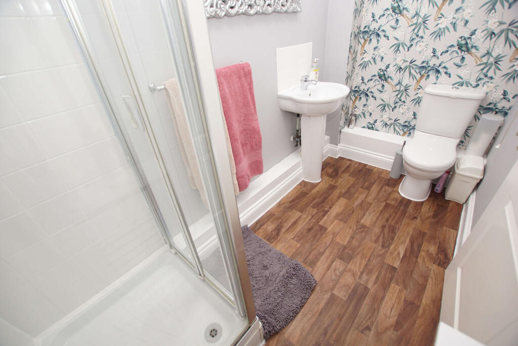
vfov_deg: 77.3
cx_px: 259
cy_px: 173
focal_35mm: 15
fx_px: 216
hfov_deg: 100.4
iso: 320
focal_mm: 10
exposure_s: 1/60
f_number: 3.5
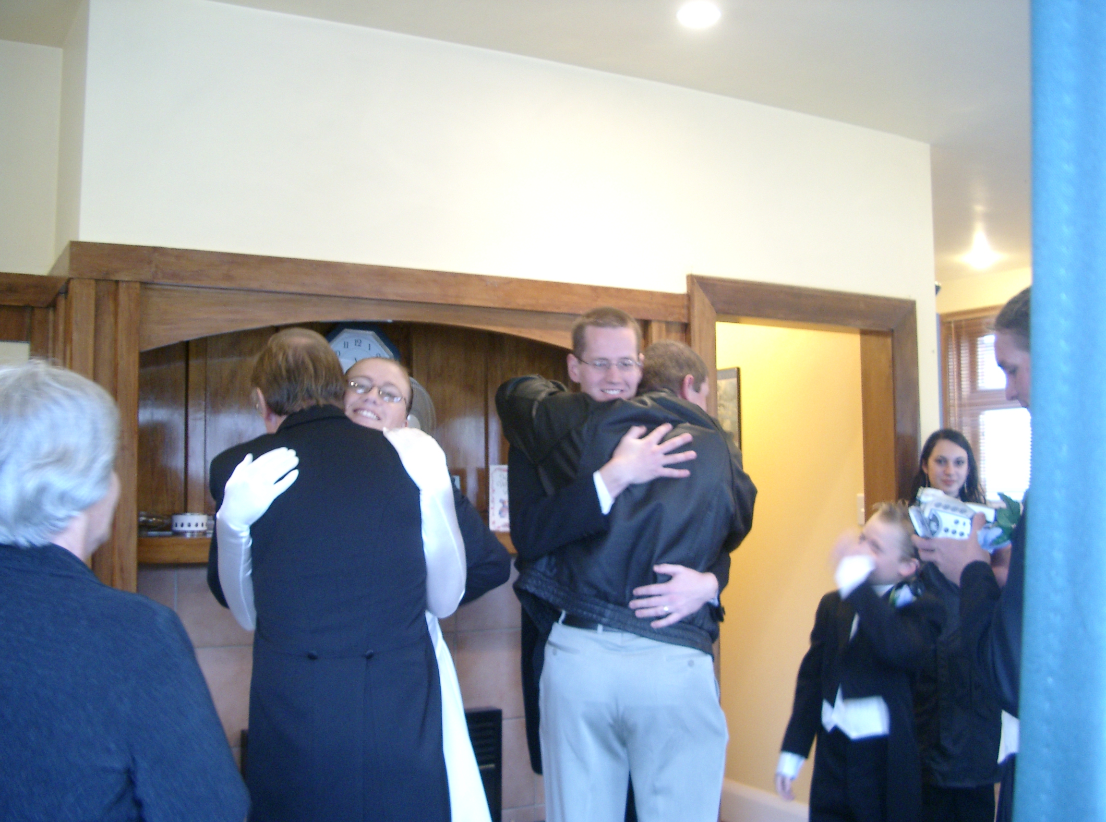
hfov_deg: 50.3
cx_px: 553
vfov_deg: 38.5
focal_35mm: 37
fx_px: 1178
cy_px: 411
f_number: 2.6
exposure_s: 1/13
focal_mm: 7.6
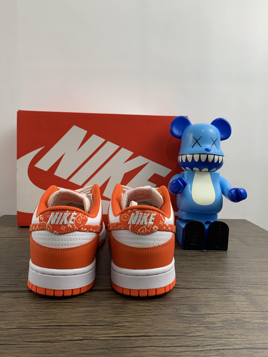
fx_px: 268
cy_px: 178
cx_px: 134
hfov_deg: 53.1
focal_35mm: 26
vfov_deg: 67.3
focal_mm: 4.25
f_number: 1.8
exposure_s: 1/121
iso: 50
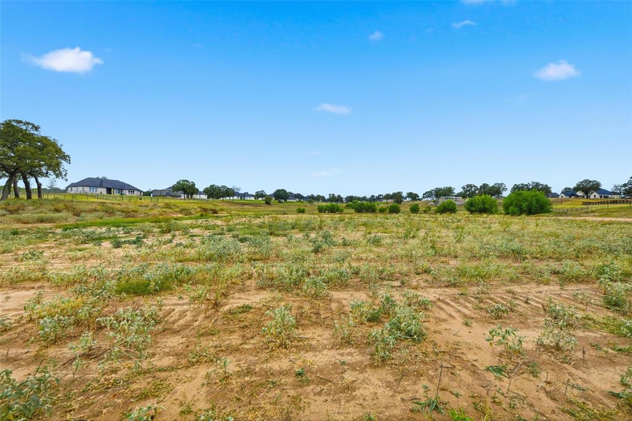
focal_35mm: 14
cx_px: 316
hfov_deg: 104.3
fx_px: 246
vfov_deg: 81.2
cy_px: 210
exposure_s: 1/1600
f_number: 9
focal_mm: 14
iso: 100
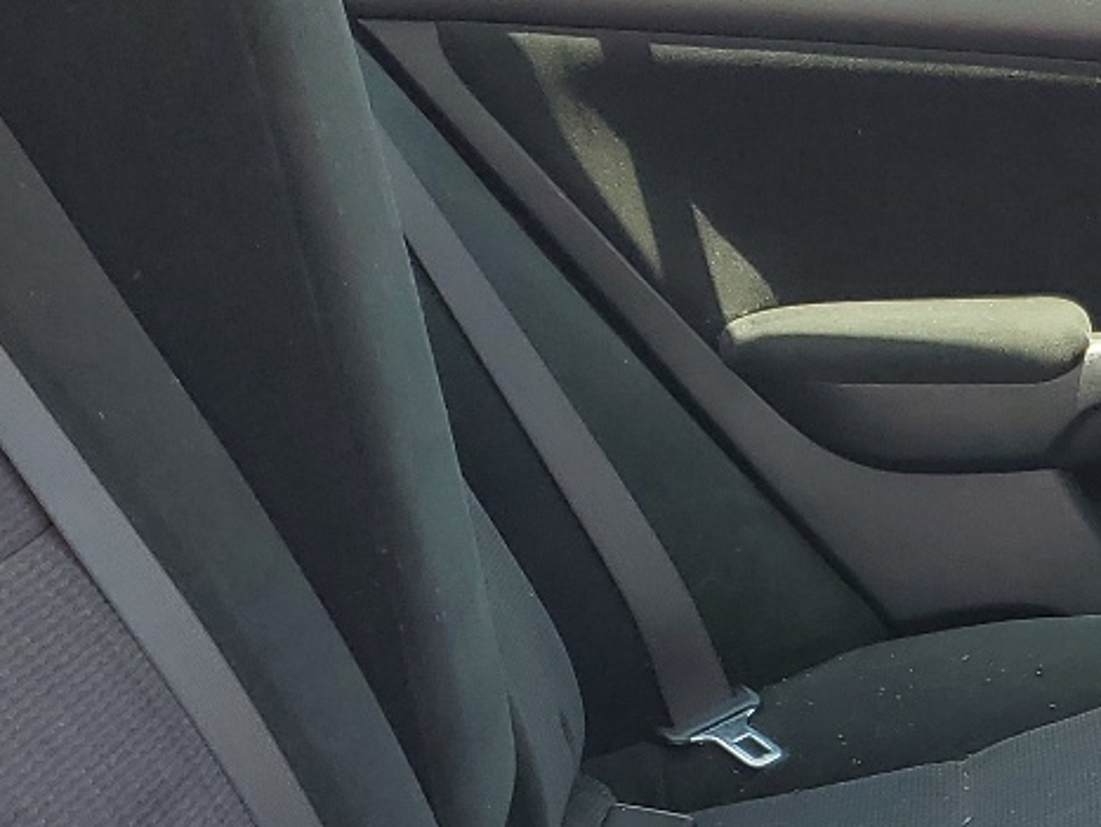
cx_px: 1155
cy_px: 759
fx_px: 2833
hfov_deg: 21.1
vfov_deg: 16.4
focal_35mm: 89
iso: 50
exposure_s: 1/370
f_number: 1.5
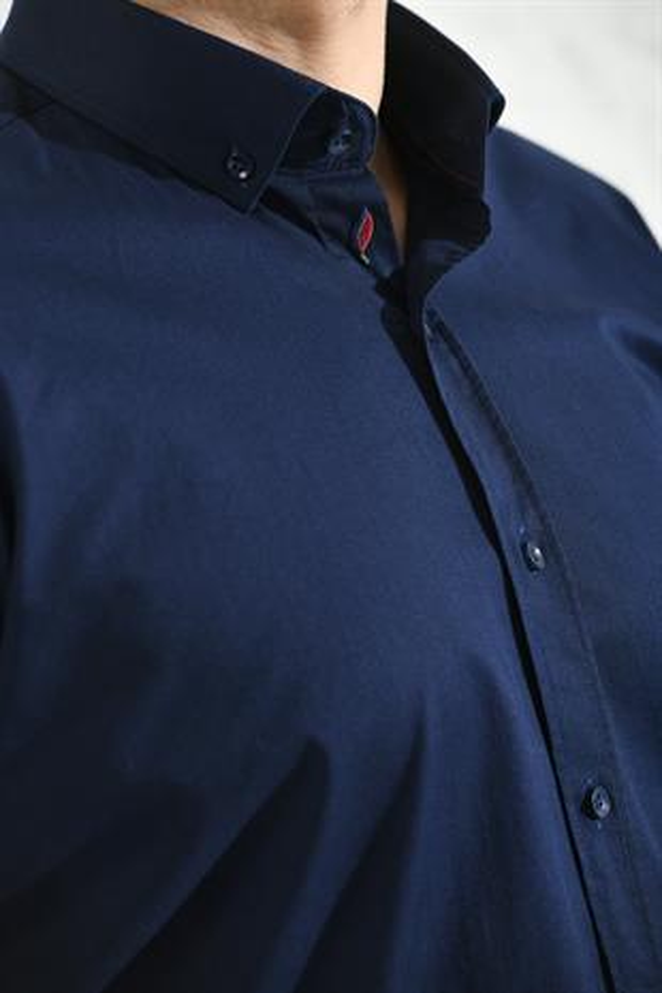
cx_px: 331
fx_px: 5516
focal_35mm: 200
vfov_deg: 10.3
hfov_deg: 6.9
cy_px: 496
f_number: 6.3
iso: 125
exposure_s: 1/160
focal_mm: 200
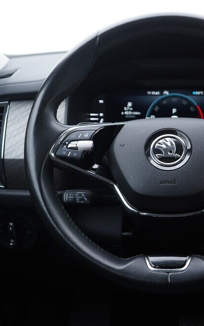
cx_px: 166
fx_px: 498
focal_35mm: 56
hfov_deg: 22.8
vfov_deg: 36.3
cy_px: 162
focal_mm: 24
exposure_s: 1/40
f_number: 2.8
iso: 200
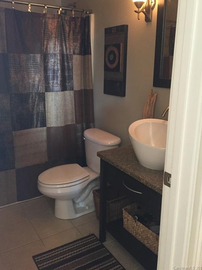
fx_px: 249
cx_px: 95
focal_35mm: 32
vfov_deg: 56.7
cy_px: 121
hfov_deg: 44.1
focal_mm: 4.15
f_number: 2.2
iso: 250
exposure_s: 1/15
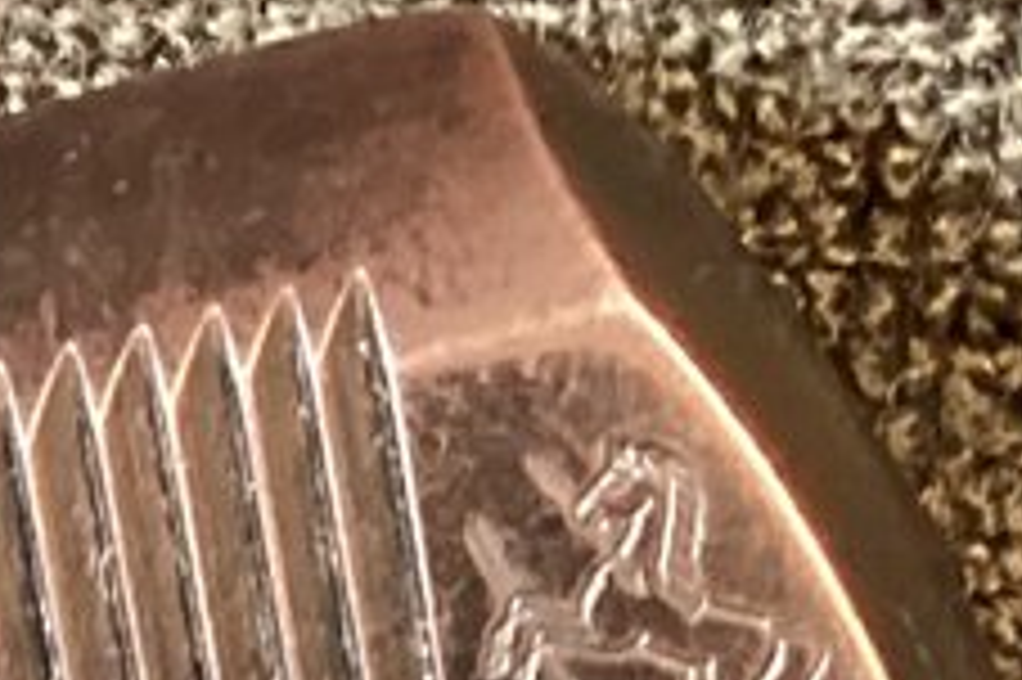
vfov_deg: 5.9
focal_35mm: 215
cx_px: -1200
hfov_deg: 8.9
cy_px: 2123
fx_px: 6099
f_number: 2.4
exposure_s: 1/25
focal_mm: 3.3
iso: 400
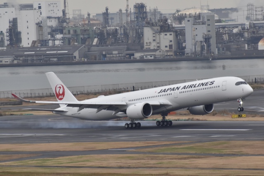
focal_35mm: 315
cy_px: 88
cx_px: 132
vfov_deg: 4.4
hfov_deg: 6.5
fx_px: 2310
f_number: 8
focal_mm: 210
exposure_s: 1/800
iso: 800
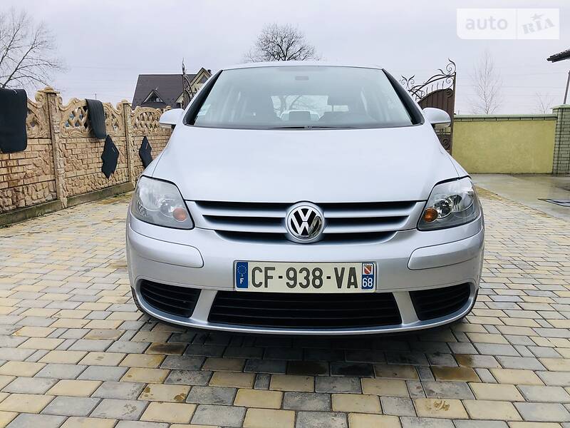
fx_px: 461
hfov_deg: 63.4
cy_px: 214
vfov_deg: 49.7
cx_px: 285
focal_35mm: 28
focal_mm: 4
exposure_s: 1/873
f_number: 1.8
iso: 20
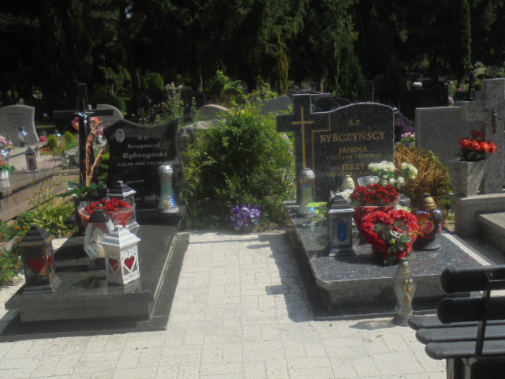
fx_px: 554
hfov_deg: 49.0
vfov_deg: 37.7
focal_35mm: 38
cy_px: 190
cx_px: 252
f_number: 4.2
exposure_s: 1/800
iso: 100
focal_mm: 6.9
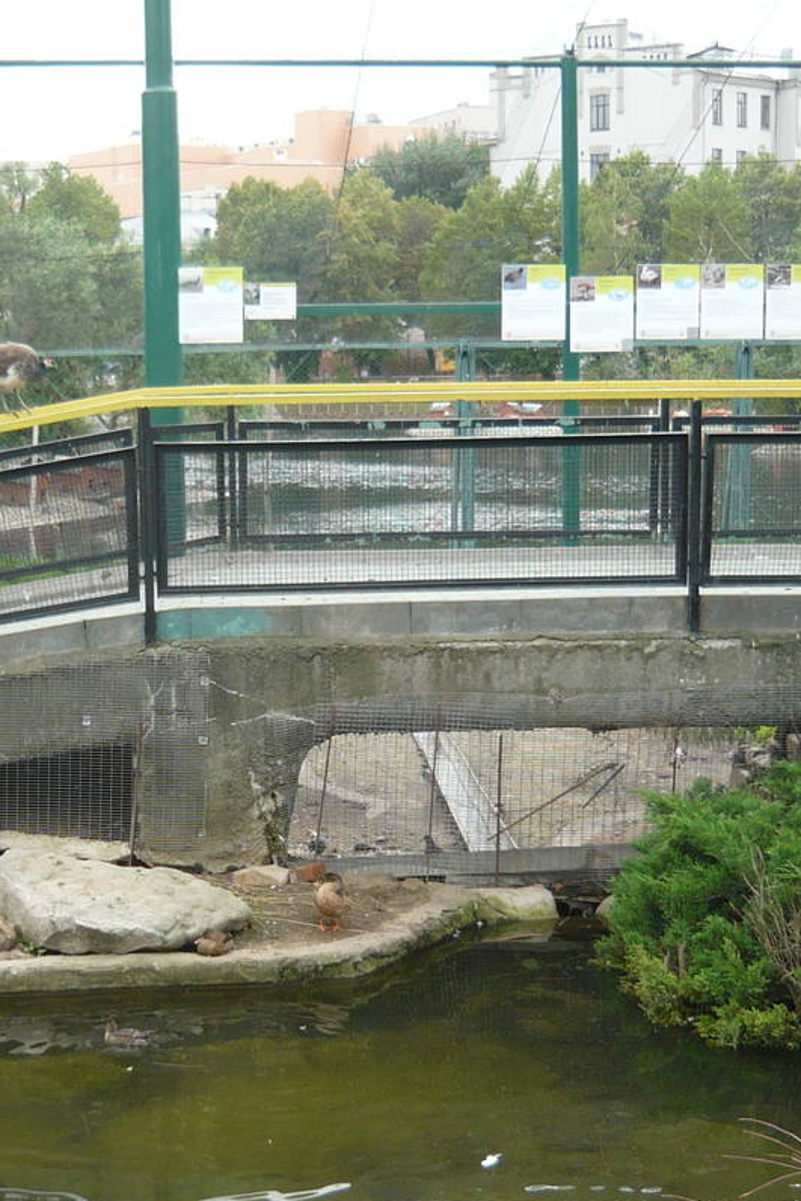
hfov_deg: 19.4
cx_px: 107
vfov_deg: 29.1
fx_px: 2302
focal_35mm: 69
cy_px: 774
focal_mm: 5.5
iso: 100
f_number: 2.8
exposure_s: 1/250
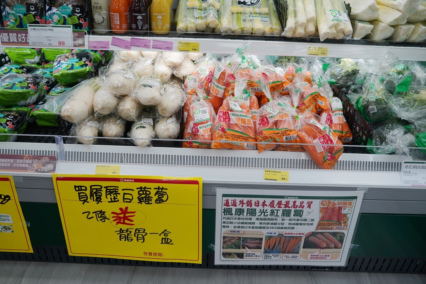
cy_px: 142
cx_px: 213
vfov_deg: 42.3
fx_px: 367
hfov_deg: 60.3
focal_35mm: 31
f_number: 4
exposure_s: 1/160
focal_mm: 31
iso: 400
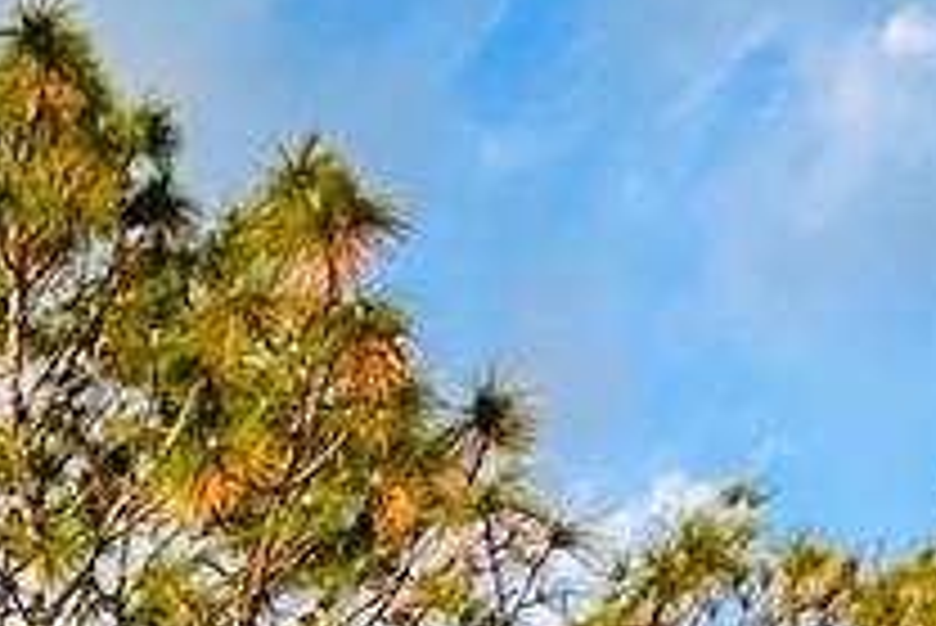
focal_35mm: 112
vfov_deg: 8.6
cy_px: 2220
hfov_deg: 15.0
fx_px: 2914
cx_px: -904
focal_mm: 2.22
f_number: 2.2
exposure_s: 1/146
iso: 40
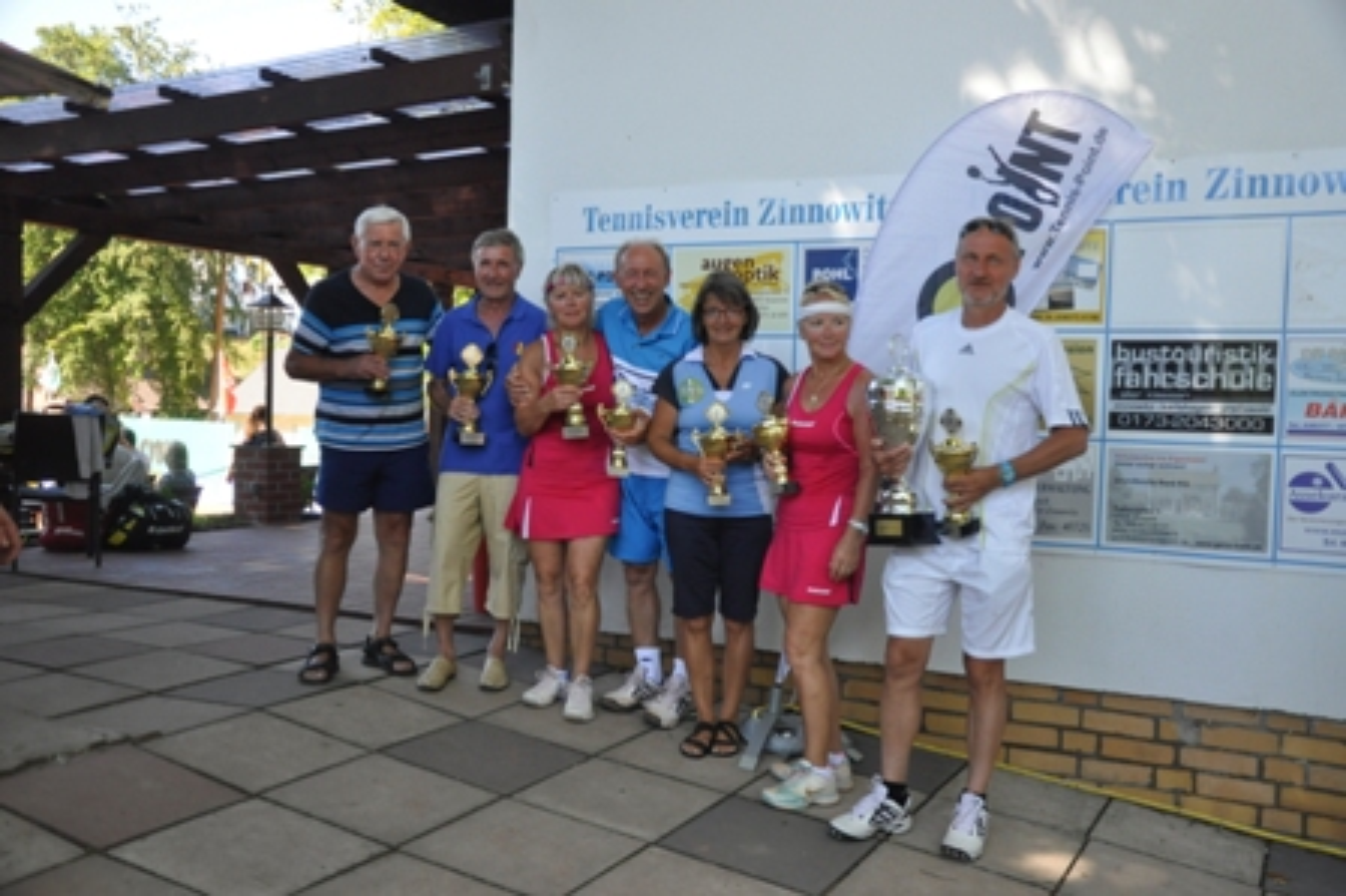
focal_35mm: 36
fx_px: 1345
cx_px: 673
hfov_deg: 53.2
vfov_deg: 36.8
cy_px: 448
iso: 800
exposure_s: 1/800
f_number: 3.8
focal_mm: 24
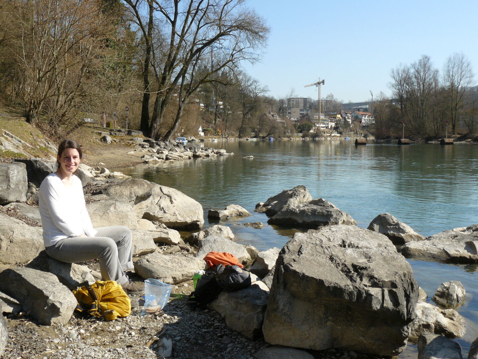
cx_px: 239
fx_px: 594
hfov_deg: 43.9
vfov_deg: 33.6
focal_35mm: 43
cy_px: 180
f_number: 5.6
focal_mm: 7.1
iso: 100
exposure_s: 1/320
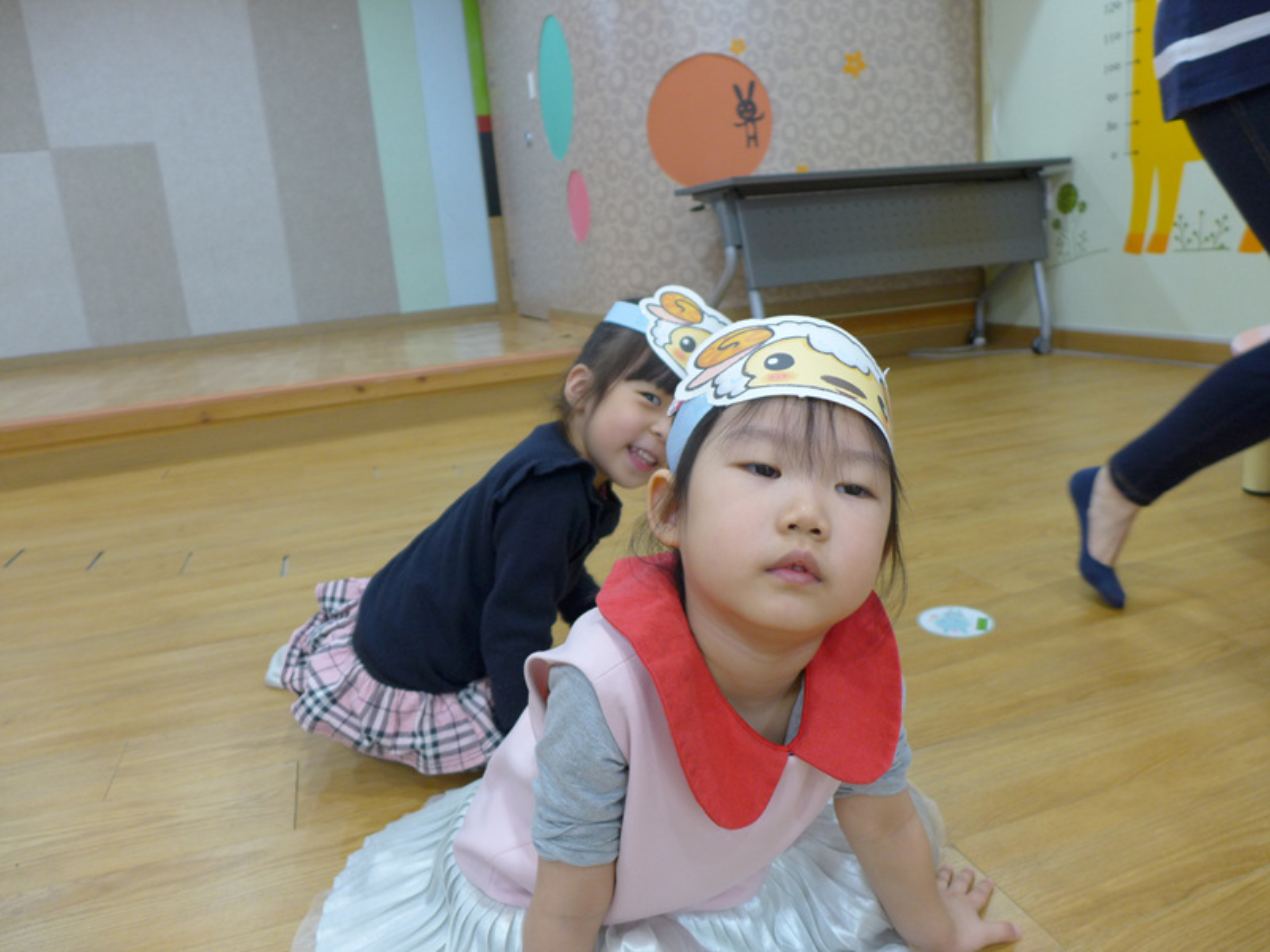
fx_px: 881
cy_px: 476
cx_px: 635
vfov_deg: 56.8
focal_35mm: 24
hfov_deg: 71.6
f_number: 1.4
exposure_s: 1/125
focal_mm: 4.7
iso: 160
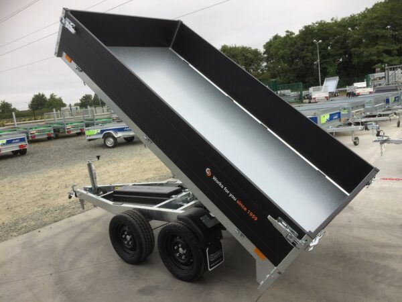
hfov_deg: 61.7
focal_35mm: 29
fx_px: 337
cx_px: 201
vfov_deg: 48.2
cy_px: 151
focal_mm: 4.15
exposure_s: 1/482
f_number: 2.2
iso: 32
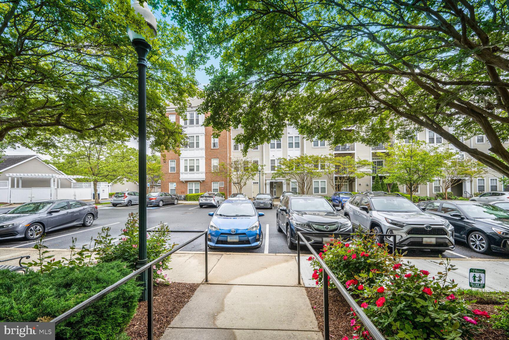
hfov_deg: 100.4
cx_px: 254
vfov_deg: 77.3
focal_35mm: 15
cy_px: 170
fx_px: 212
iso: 200
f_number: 9
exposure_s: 1/40
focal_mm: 15
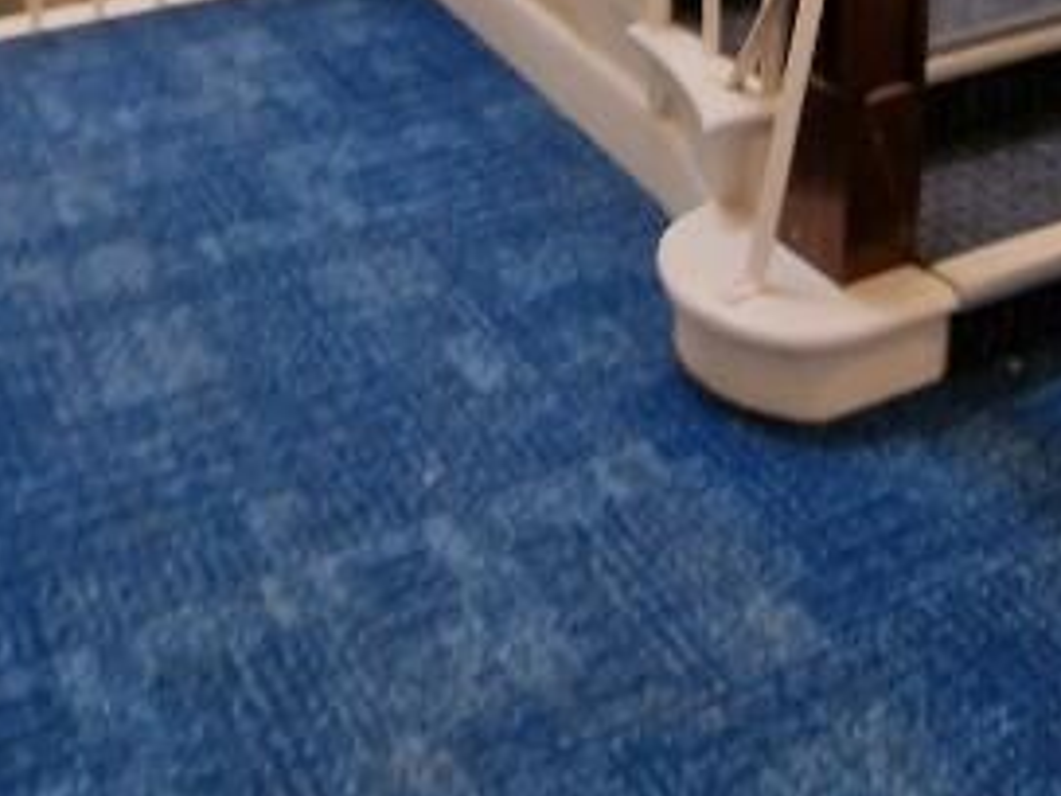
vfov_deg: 24.5
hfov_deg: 38.8
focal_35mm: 49
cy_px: -324
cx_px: 452
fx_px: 1502
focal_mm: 2.2
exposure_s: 1/50
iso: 100
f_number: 2.2
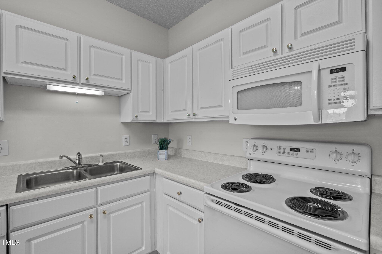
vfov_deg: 73.7
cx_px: 191
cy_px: 127
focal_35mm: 16
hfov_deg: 96.7
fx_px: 170
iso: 400
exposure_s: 1/3
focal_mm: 16
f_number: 8
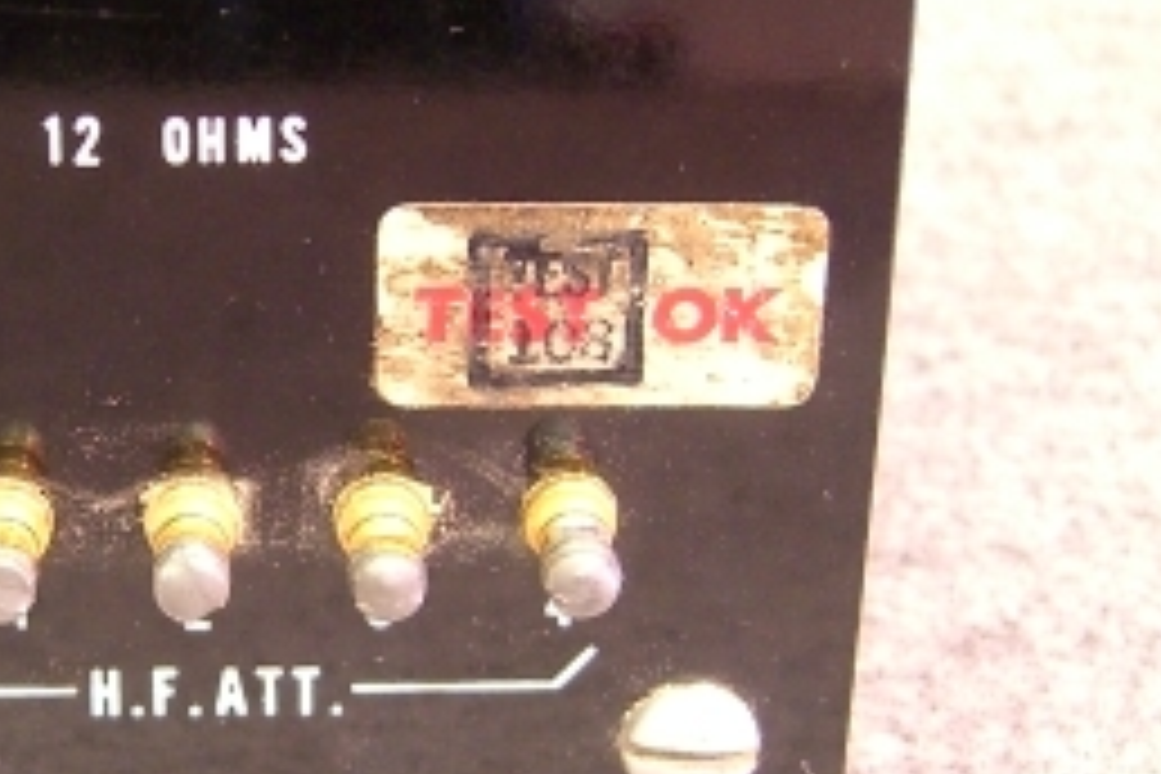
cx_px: 117
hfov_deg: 20.4
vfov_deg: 14.0
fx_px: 3160
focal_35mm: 98
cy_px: 472
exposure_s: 1/13
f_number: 2.8
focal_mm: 7.9
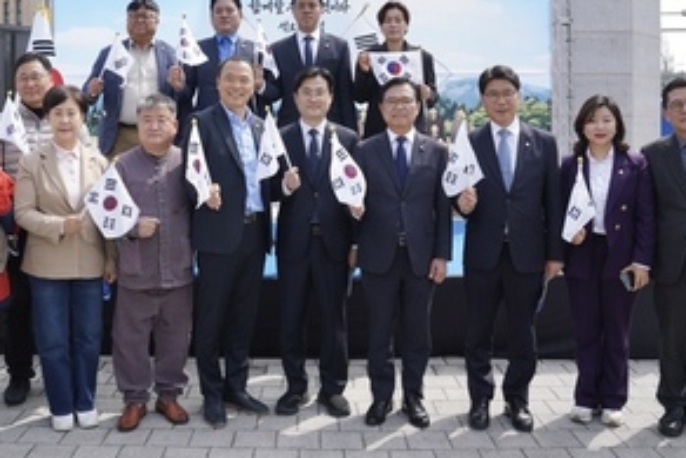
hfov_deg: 51.7
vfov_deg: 35.6
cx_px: 303
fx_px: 705
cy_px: 154
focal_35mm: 37
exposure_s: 1/320
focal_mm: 24
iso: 100
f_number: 5
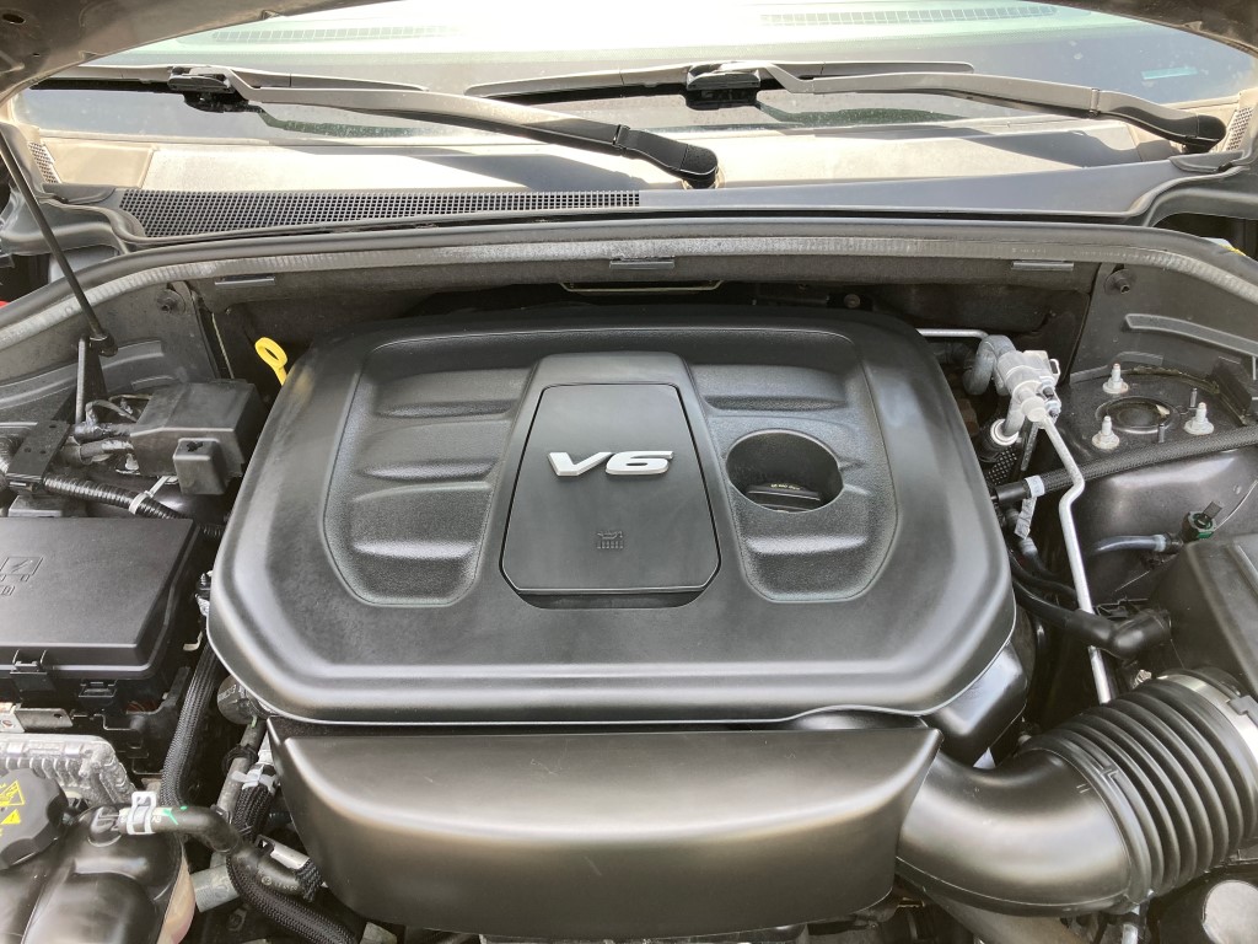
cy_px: 472
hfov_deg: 63.4
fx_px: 1018
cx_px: 629
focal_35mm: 28
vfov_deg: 49.7
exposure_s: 1/121
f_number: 1.8
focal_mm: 3.99
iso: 64
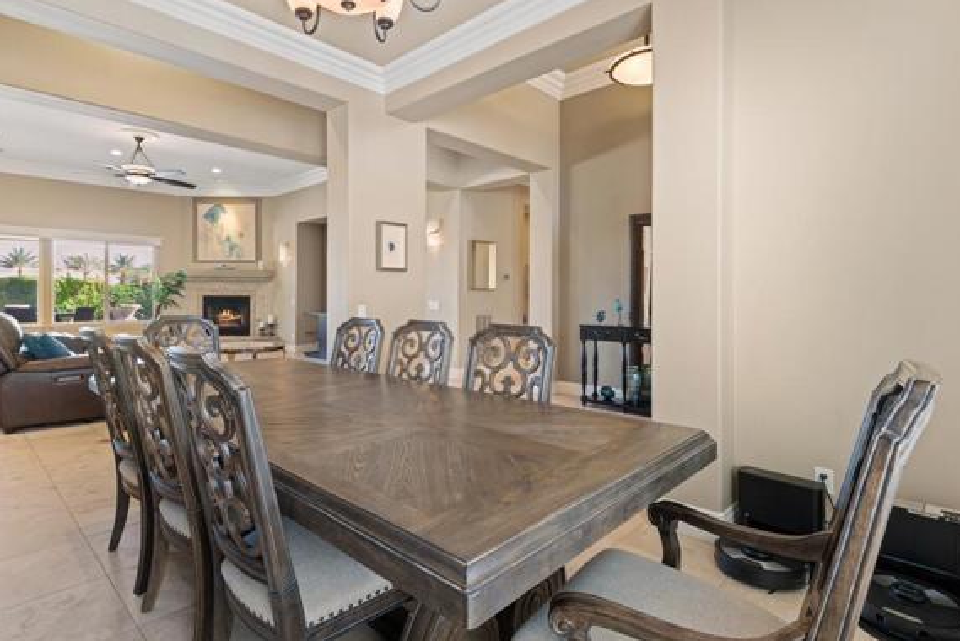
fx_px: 480
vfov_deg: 67.4
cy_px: 303
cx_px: 430
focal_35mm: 18
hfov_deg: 89.7
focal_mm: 16
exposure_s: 1/5
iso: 64
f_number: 8
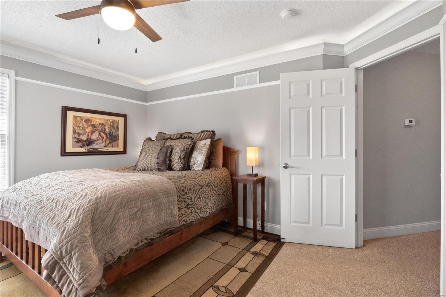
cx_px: 223
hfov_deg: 96.7
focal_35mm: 16
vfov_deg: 73.7
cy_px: 148
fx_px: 198
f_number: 8
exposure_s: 1/20
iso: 400
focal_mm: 8
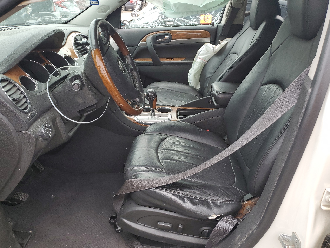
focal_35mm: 26
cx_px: 165
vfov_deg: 53.1
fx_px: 248
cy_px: 124
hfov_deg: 67.3
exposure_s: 1/119
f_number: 1.5
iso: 50
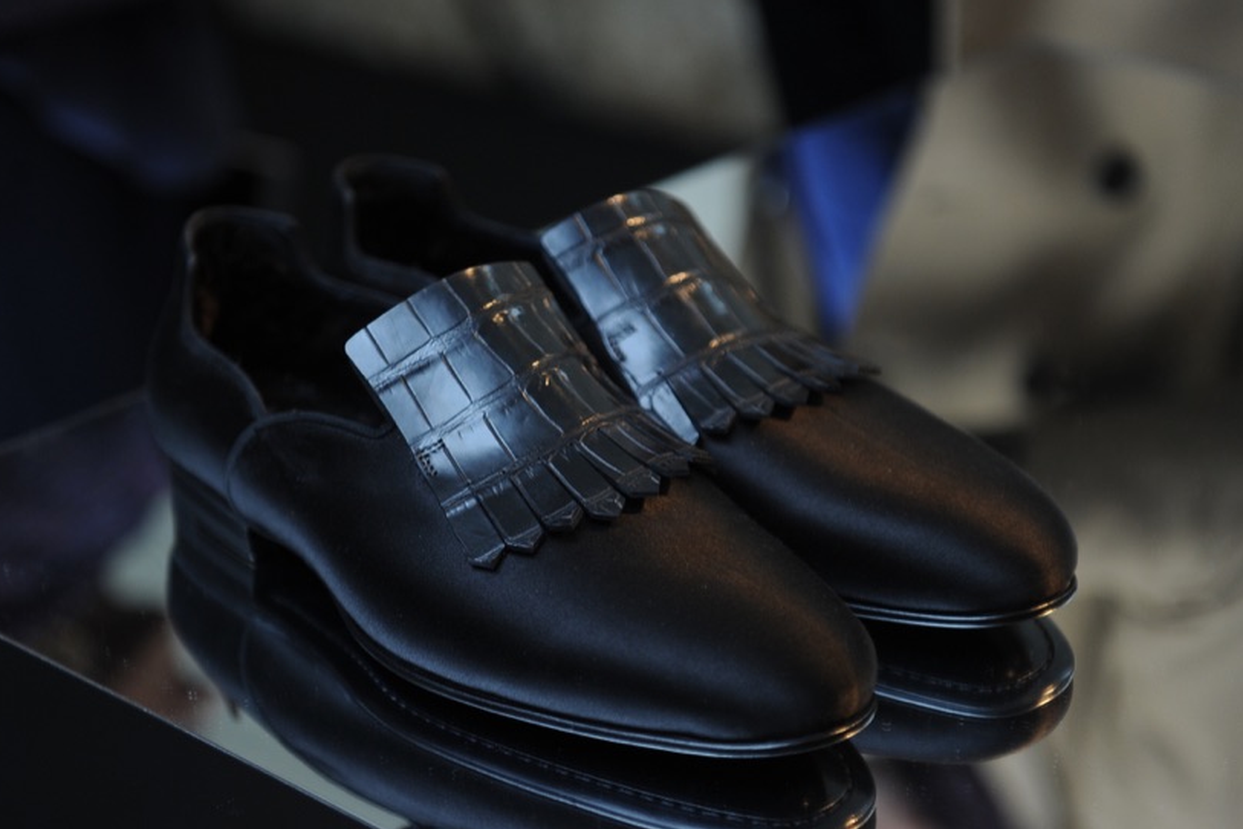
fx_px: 2969
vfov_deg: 15.9
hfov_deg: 23.6
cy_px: 457
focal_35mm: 86
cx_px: 595
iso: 800
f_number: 3.2
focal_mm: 70
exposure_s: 1/80
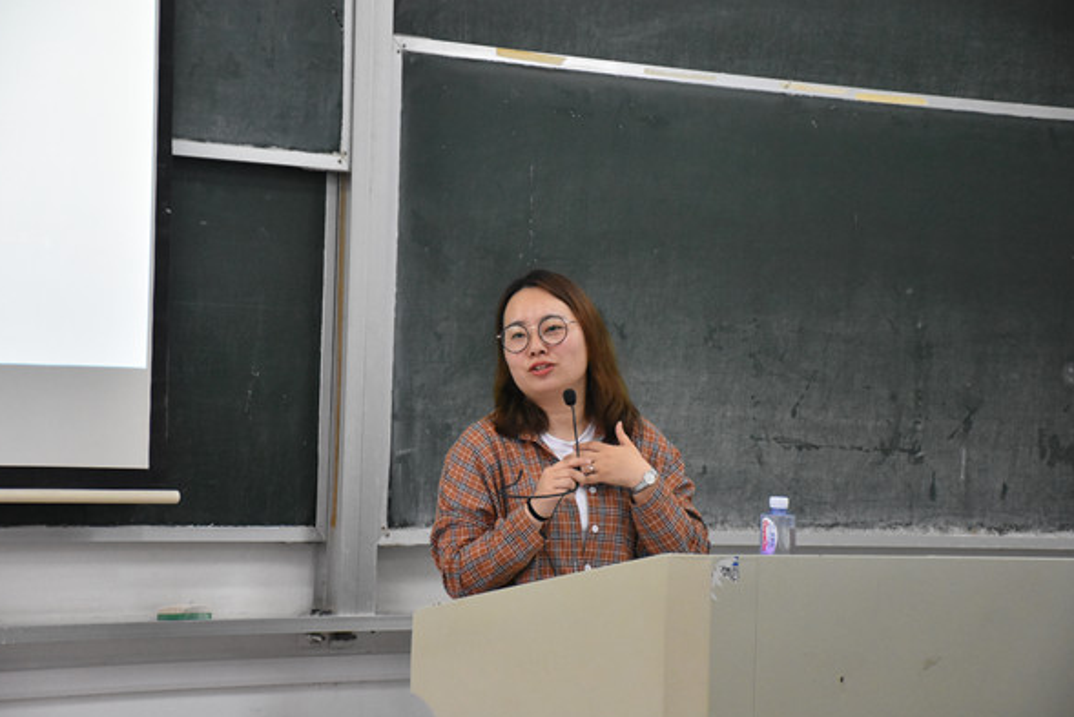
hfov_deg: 17.9
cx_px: 534
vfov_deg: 12.0
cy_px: 361
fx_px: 3417
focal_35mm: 115
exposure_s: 1/125
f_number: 5.6
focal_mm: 75
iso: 3200
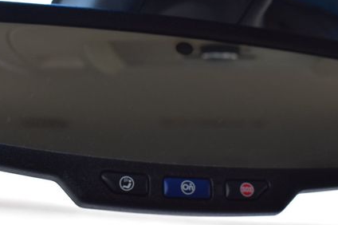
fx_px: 722
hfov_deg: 26.3
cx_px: 197
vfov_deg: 17.7
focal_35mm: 77
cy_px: 134
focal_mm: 34
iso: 400
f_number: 7.1
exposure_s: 1/40
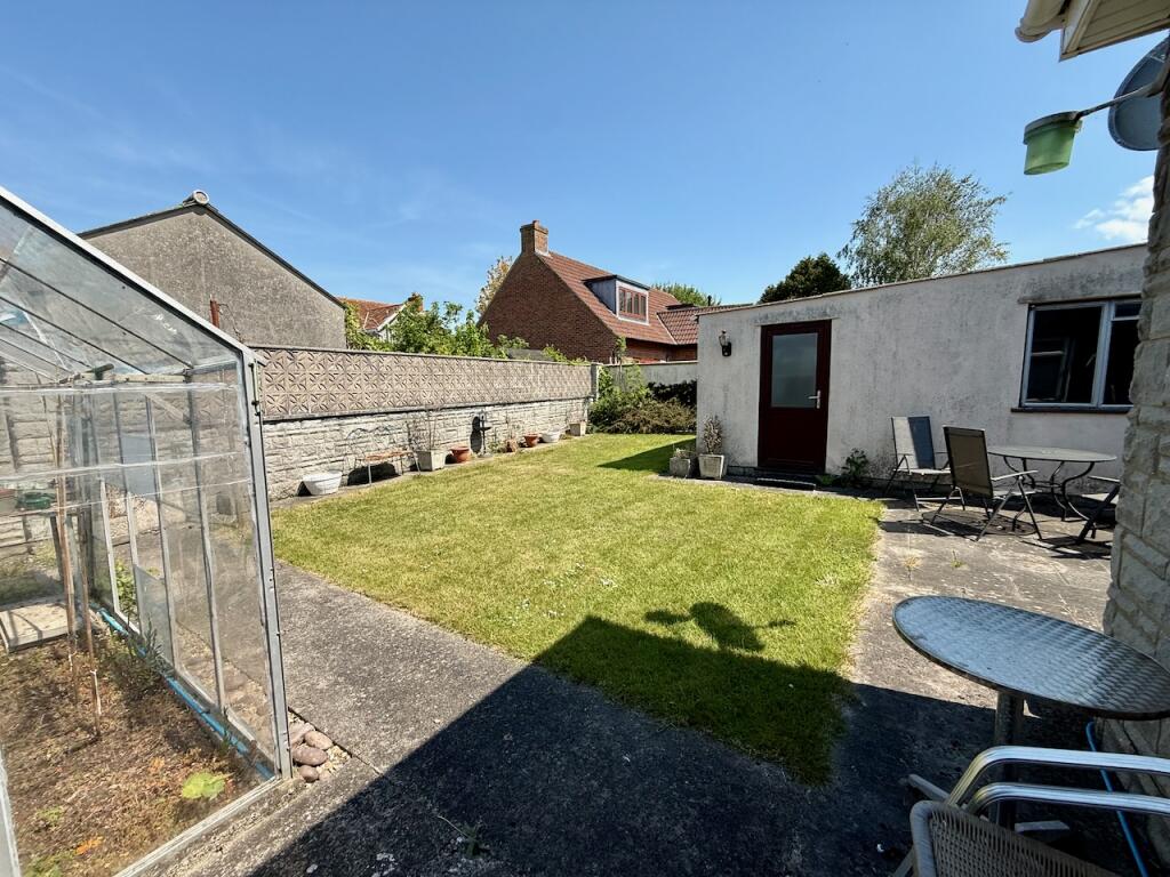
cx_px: 585
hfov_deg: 102.1
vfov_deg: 85.7
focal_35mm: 14
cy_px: 438
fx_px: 473
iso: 50
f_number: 2.2
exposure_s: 1/1572
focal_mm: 2.22
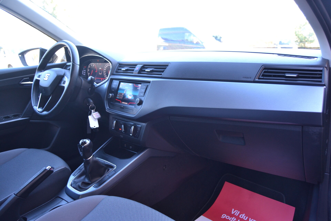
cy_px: 110
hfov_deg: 67.4
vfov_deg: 47.9
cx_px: 166
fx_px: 248
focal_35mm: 27
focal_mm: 18
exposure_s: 1/60
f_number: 4
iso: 400
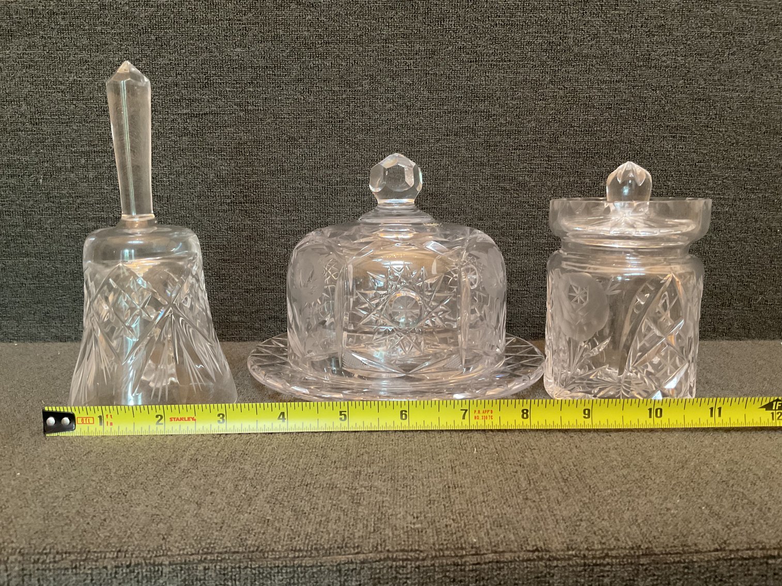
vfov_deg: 48.2
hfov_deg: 61.7
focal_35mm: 29
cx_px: 391
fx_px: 655
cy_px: 293
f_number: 1.8
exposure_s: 1/33
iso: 200
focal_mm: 3
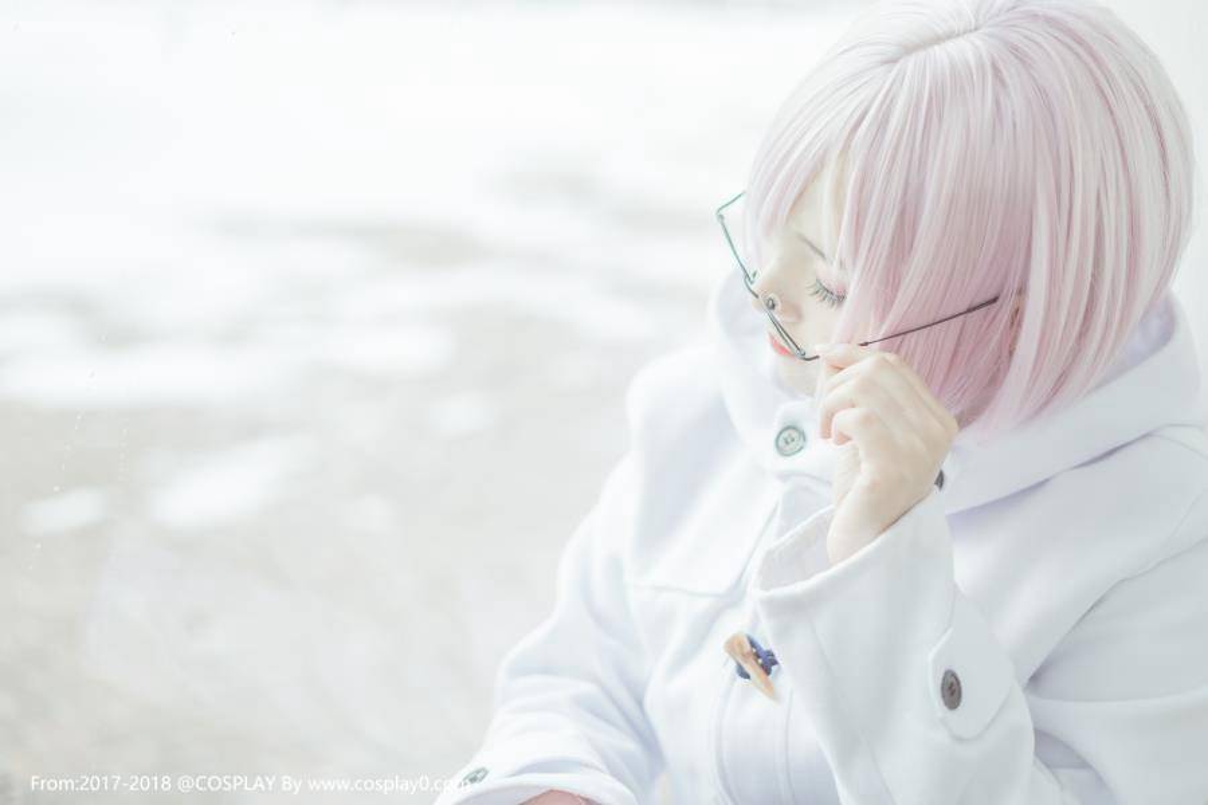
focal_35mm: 50
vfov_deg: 27.0
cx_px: 604
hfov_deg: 39.6
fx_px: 1678
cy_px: 402
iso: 100
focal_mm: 50
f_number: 2
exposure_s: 1/250
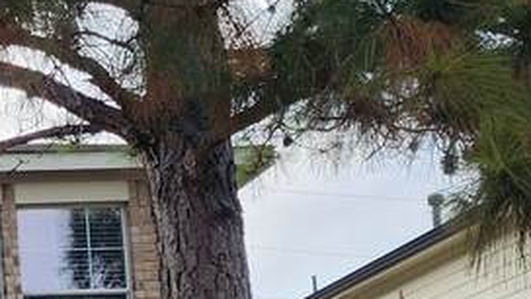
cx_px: -551
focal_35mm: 118
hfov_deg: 14.7
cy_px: 446
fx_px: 1661
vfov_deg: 10.0
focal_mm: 6.4
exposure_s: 1/440
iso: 12
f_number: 1.8
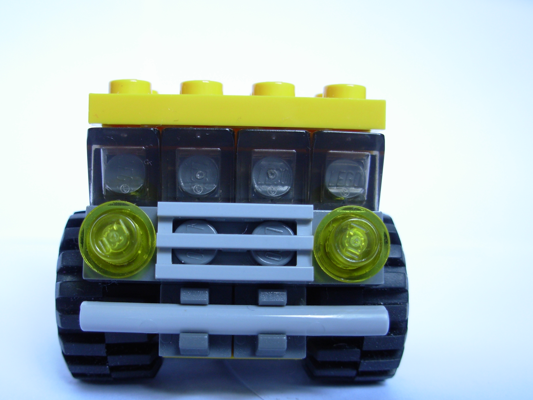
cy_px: 229
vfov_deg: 32.8
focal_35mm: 44
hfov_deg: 42.9
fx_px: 677
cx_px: 244
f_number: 2.9
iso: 50
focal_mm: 6.3
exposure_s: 1/10.4
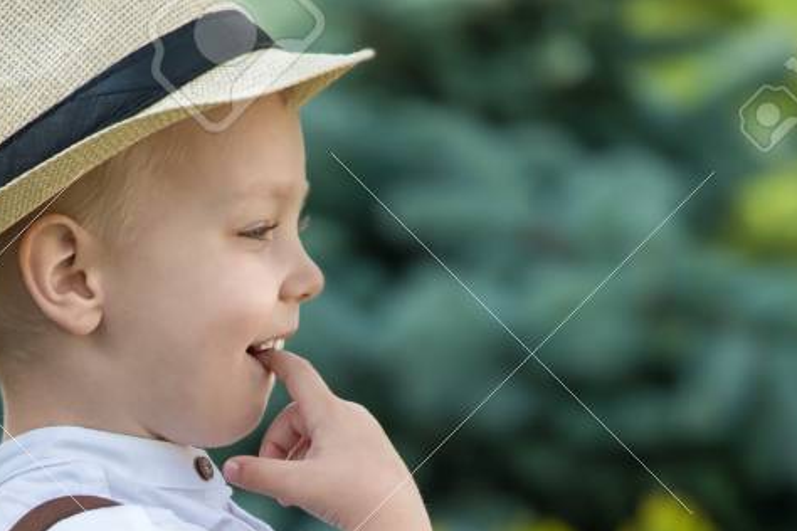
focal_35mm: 521
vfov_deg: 2.6
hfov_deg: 4.0
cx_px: 167
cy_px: 956
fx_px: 11533
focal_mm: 190
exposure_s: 1/1250
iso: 250
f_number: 2.8
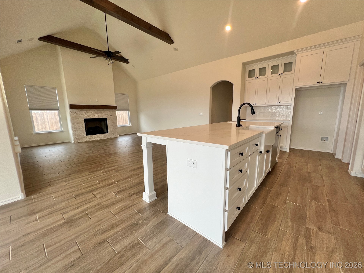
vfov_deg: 89.9
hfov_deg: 106.2
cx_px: 182
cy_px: 136
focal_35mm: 13
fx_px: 137
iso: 64
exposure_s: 1/120
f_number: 1.8
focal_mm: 1.57
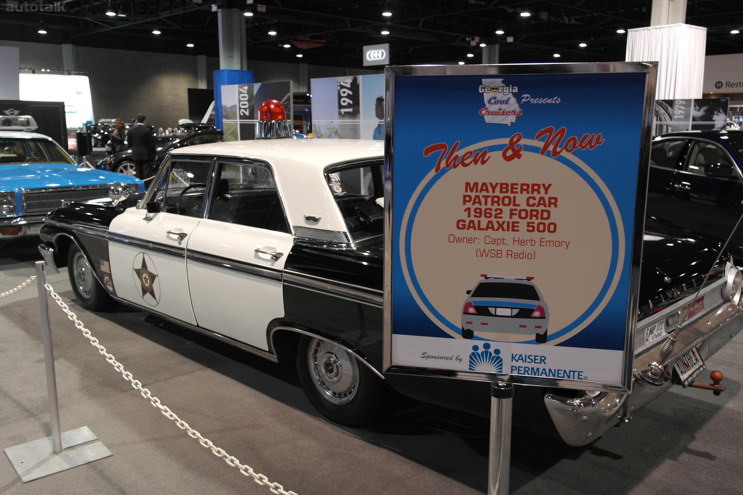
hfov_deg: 61.9
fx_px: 619
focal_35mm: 30
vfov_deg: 43.6
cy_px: 248
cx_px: 372
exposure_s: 1/25
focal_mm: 20
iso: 400
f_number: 3.5
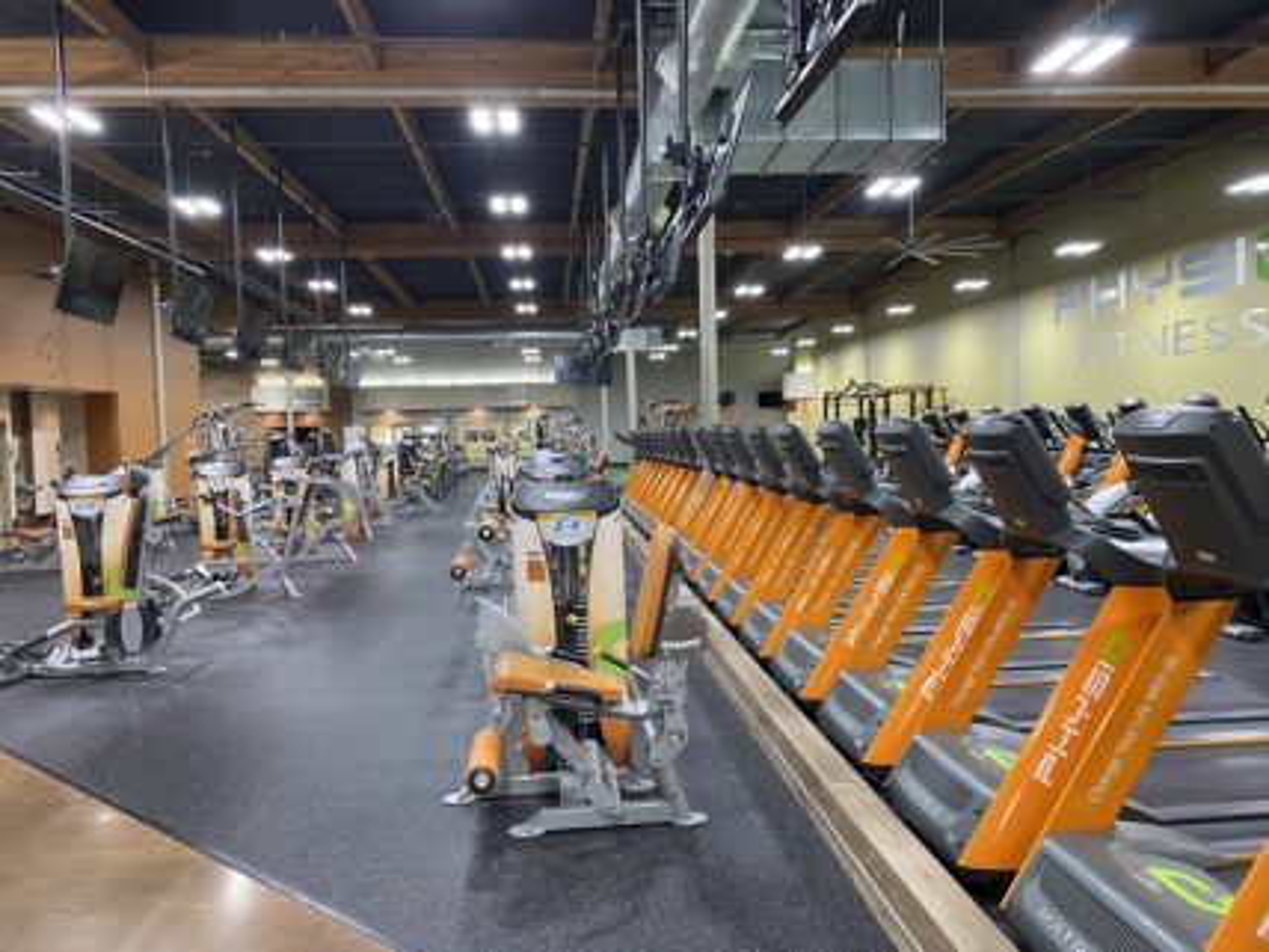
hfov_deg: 67.3
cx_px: 634
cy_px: 476
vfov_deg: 53.1
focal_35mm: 26
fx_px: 953
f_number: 1.8
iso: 200
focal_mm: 4.25
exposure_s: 1/60
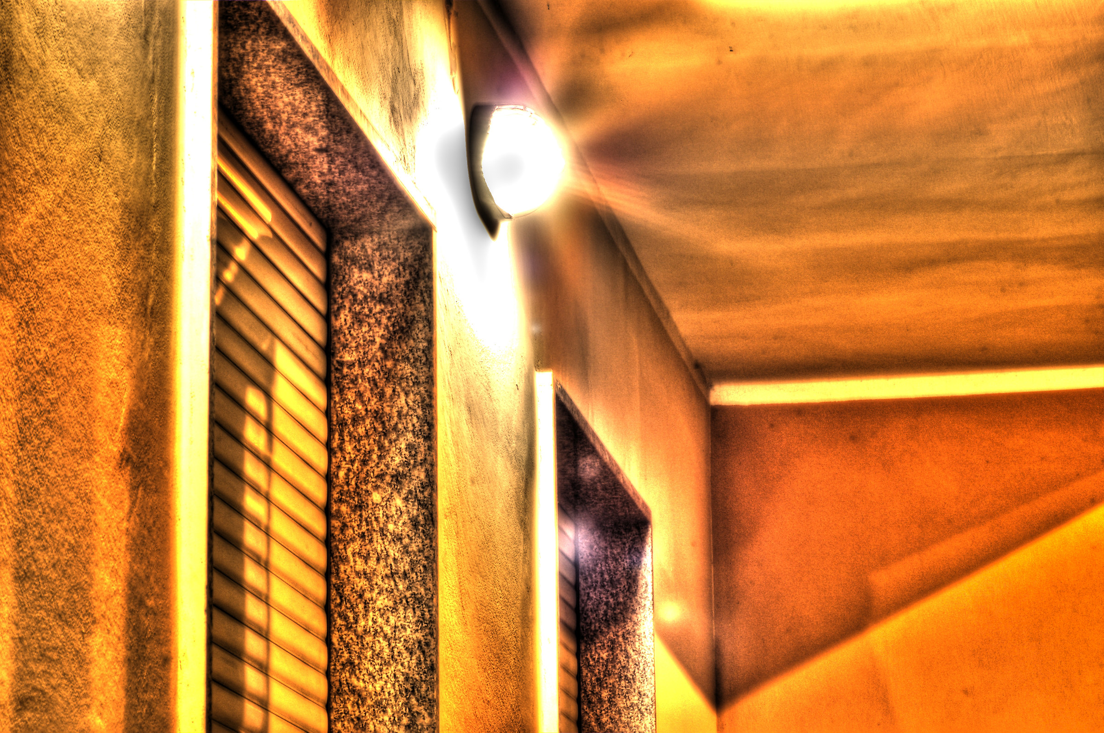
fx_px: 3216
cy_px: 366
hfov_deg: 19.5
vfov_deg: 13.0
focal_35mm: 105
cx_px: 552
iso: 200
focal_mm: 70
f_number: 6.3
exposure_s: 1.6
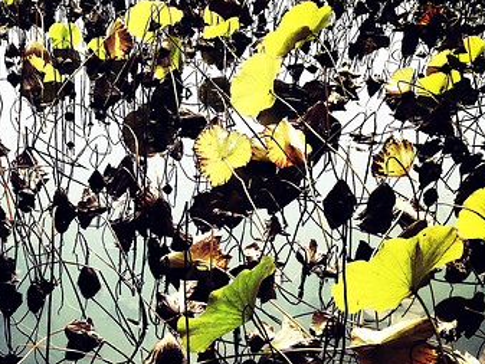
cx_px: 68
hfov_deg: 33.4
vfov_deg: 26.3
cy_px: 268
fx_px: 771
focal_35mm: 55
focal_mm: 4.15
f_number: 2.2
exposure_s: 1/1282
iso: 32
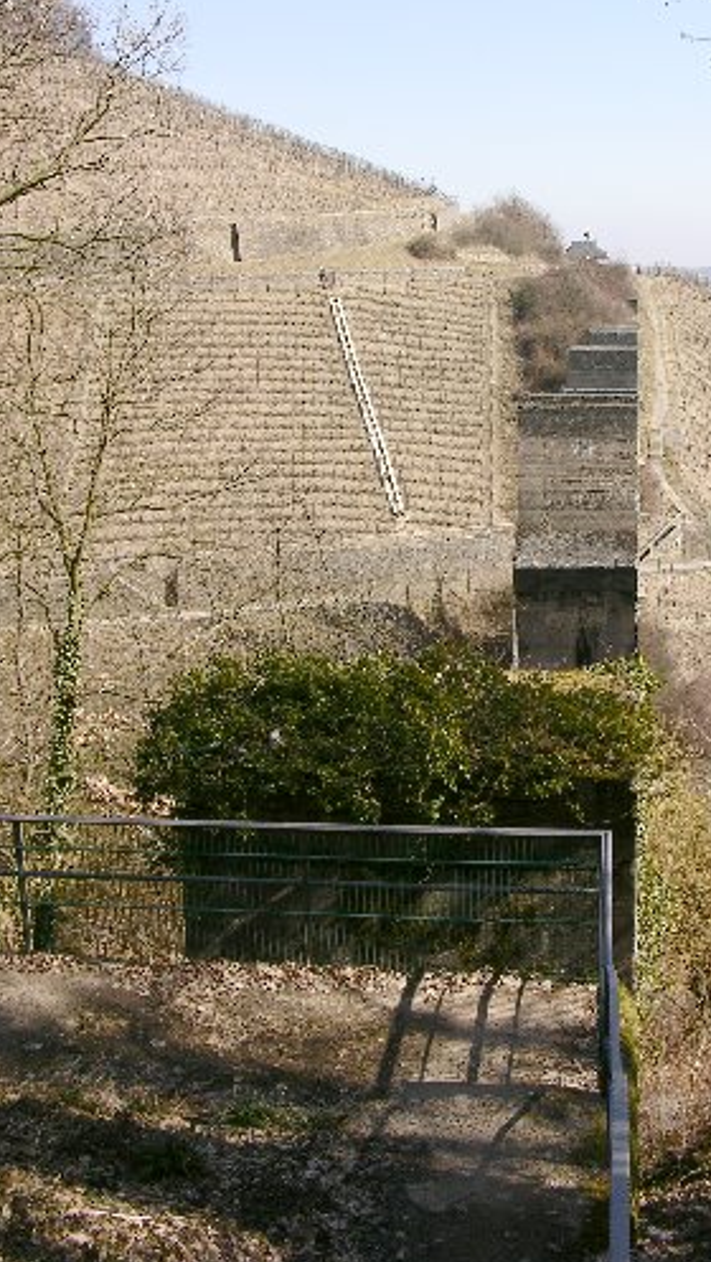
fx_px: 1506
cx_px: 500
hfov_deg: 26.3
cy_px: 524
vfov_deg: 45.3
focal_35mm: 45
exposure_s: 1/119
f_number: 7.1
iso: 50
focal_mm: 8.9
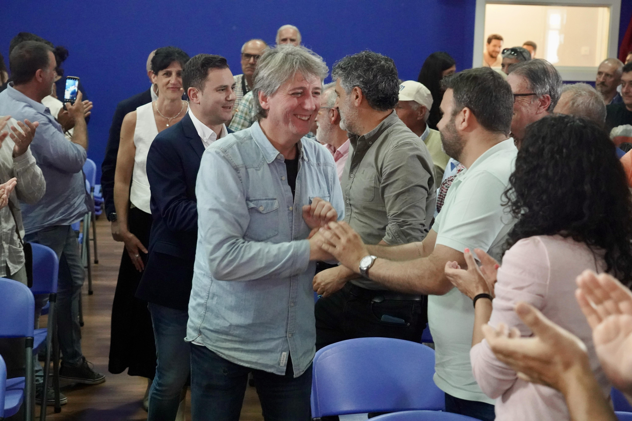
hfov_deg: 31.9
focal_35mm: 63
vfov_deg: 21.6
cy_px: 210
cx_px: 316
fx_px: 1106
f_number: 5.6
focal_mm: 63
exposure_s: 1/125
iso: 12800
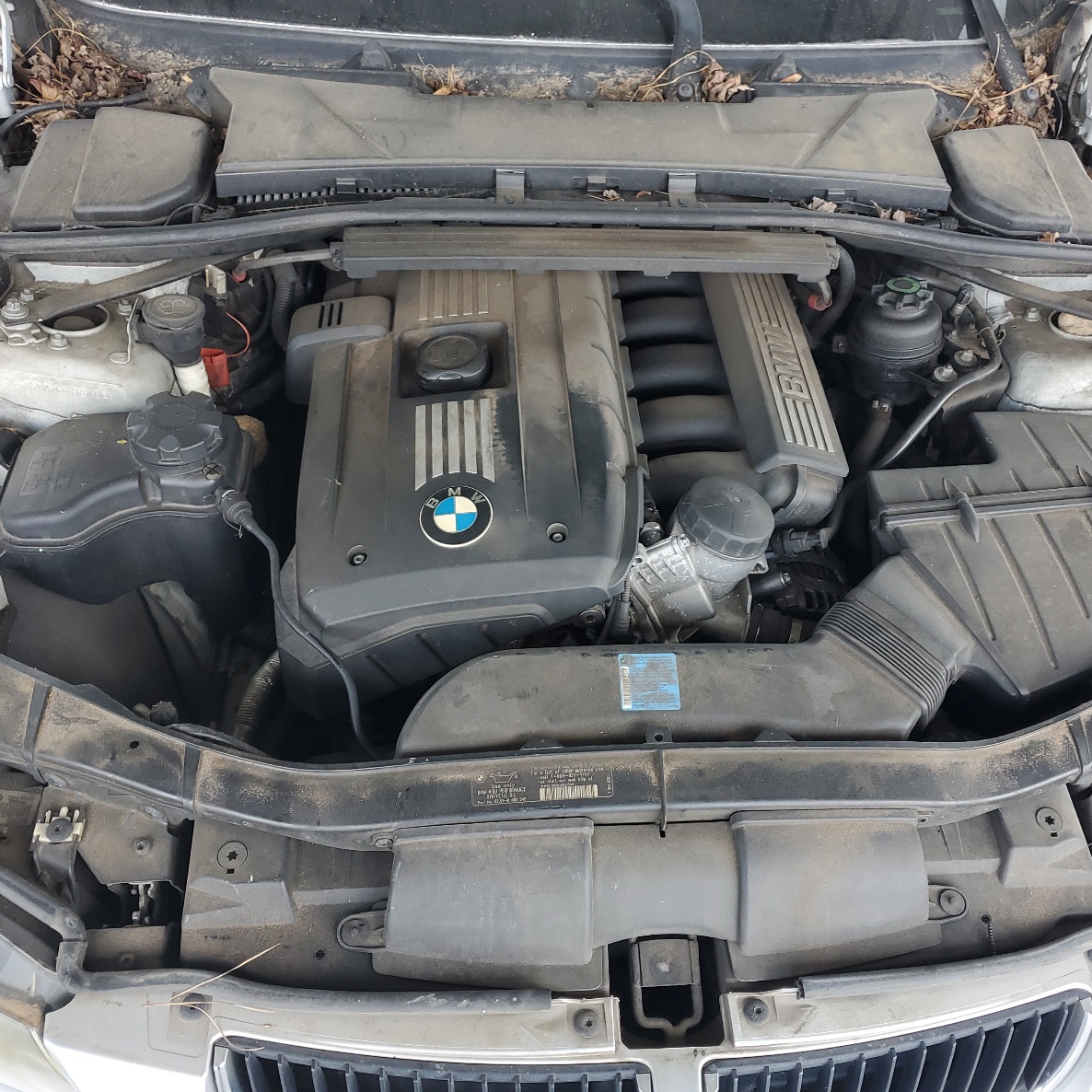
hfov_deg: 52.5
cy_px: 552
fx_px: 1106
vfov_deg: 52.5
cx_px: 578
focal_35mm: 31
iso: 55
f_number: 1.5
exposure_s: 1/120
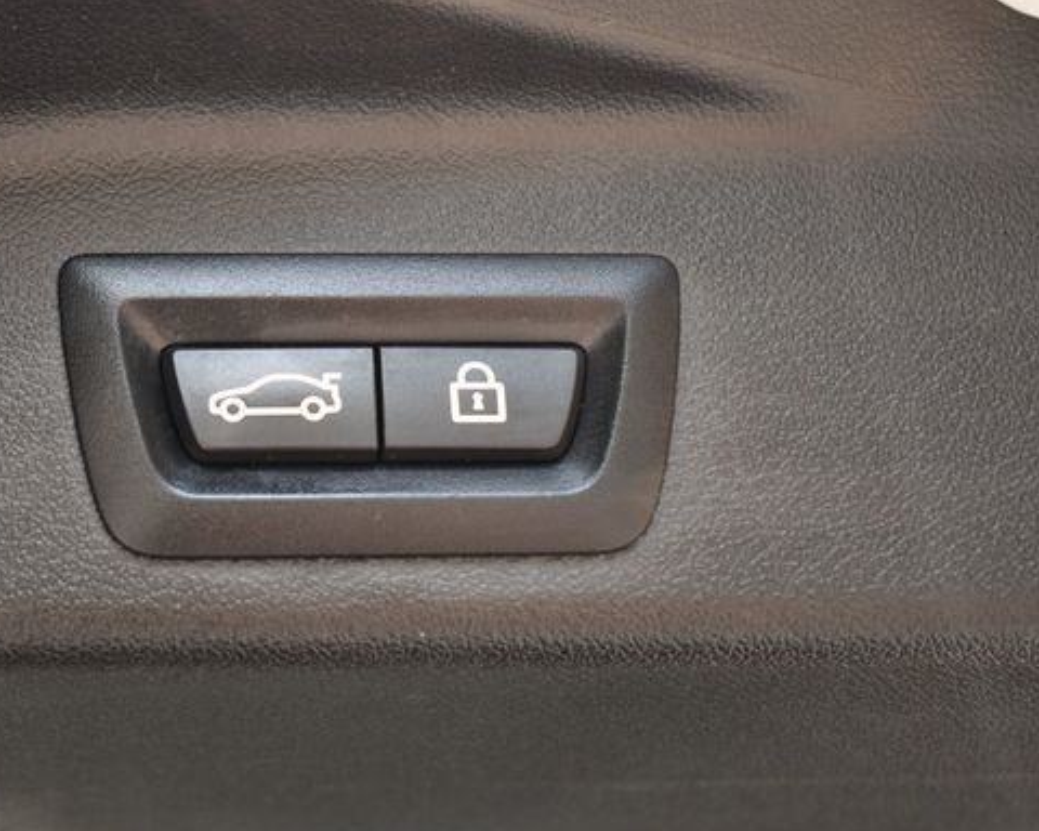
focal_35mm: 75
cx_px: 385
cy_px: 383
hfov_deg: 25.3
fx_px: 2306
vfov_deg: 20.4
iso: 560
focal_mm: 40
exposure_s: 1/250
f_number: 4.8
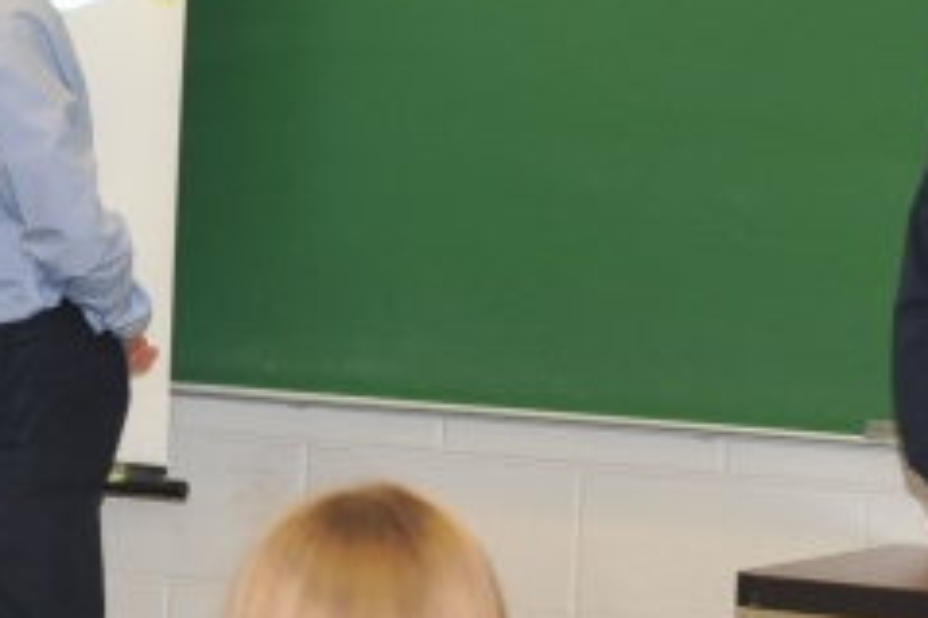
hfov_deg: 6.9
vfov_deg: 4.7
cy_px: 431
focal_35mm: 293
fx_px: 7547
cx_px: -505
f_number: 7.1
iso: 1000
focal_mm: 70
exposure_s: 1/60
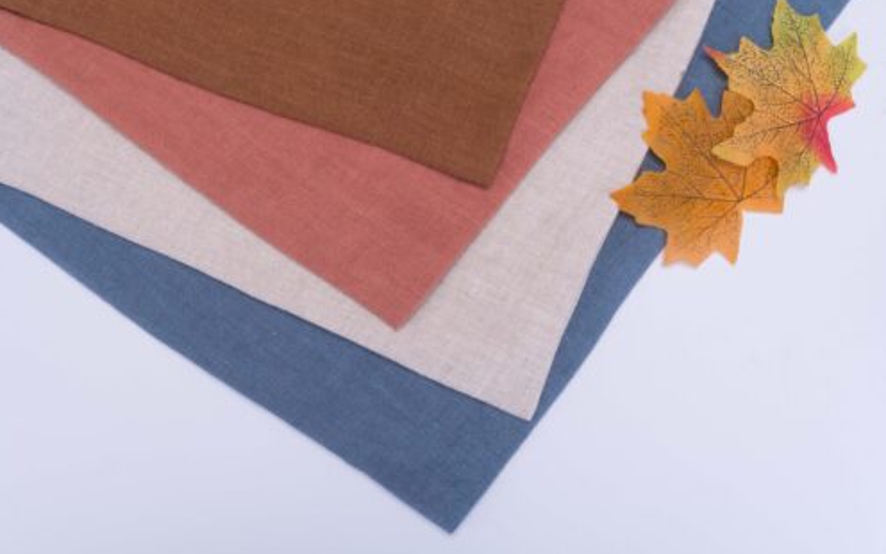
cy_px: 258
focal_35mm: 39
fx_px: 930
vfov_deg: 33.1
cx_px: 443
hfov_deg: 50.9
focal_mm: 25
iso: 100
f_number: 11
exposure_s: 1/125
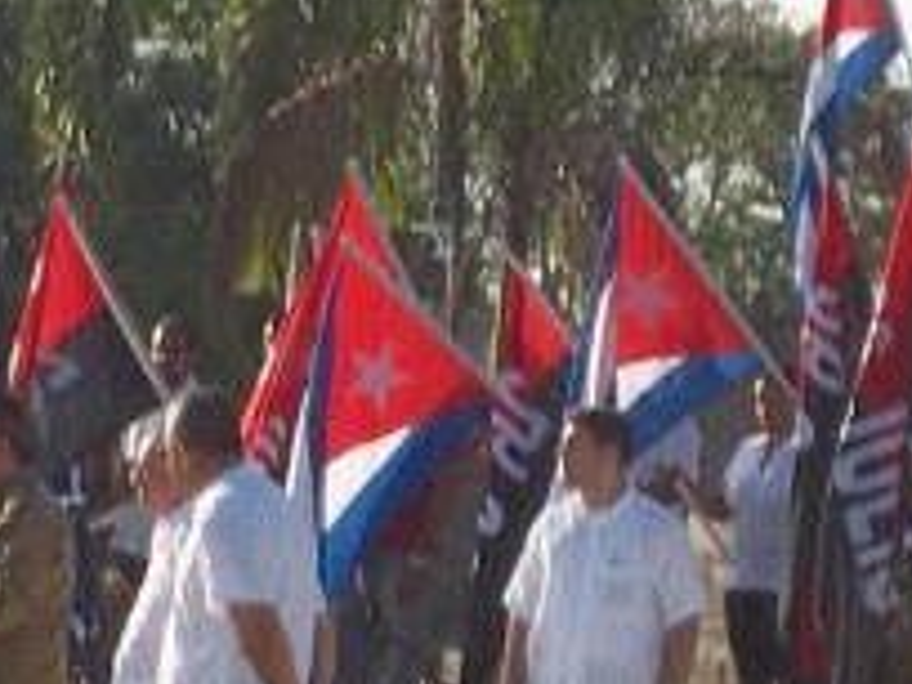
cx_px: 474
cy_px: 559
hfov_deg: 3.7
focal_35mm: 542
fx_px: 14280
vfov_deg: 2.7
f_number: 5.6
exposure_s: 1/400
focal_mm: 19.5
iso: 80
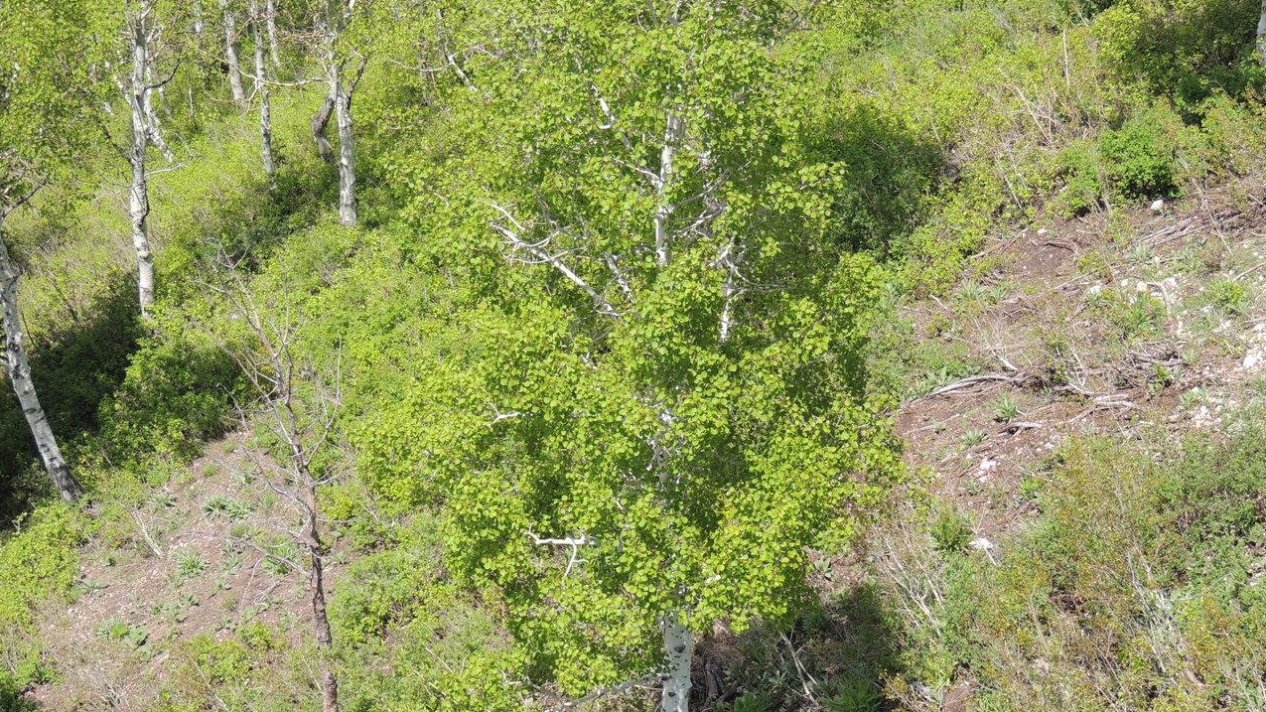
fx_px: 2753
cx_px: 632
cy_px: 443
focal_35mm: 82
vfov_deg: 14.7
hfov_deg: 25.9
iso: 100
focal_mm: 13.3
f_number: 3.9
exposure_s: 1/400
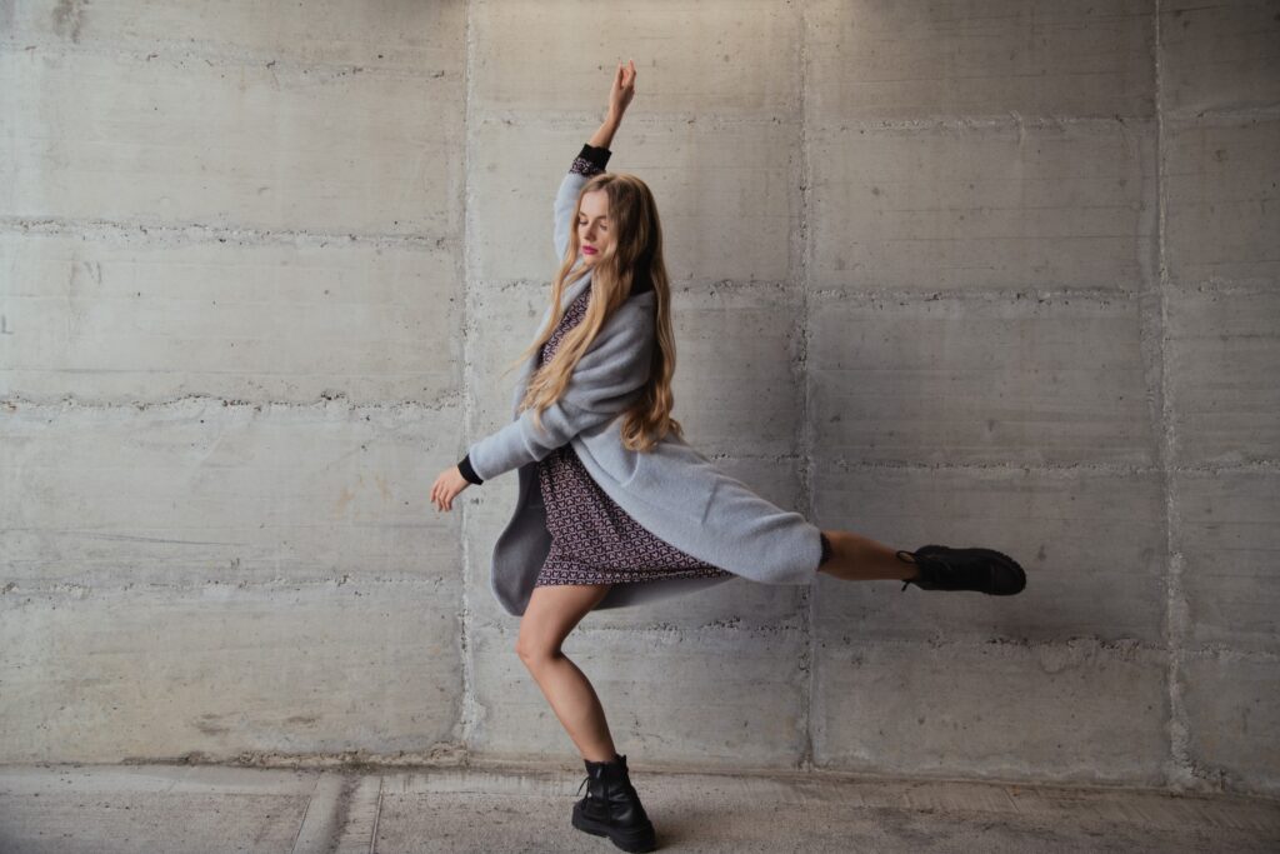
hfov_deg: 65.5
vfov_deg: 46.4
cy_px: 427
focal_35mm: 28
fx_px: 996
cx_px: 640
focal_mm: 28
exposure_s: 1/500
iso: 500
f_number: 4
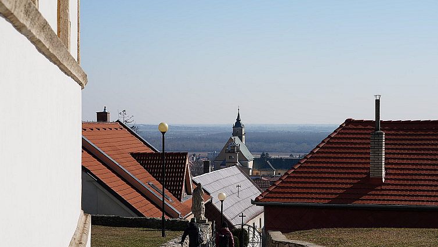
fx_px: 813
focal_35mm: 70
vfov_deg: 17.2
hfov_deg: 30.1
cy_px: 146
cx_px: 223
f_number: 8
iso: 100
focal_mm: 63
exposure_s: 1/200
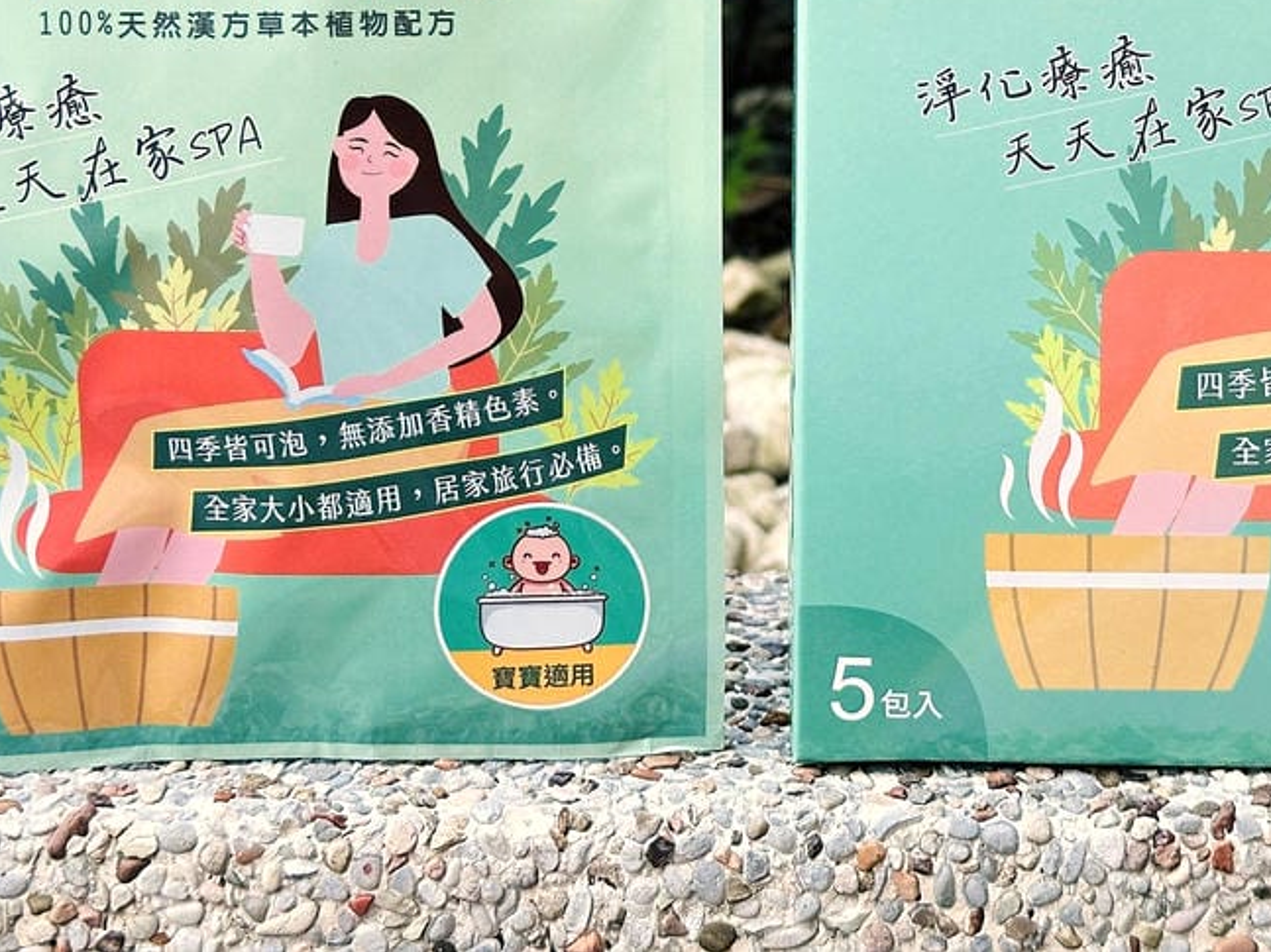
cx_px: 827
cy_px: 71
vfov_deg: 16.3
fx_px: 3267
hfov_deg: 21.9
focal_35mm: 89
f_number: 1.78
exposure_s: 1/98
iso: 80
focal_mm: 6.86
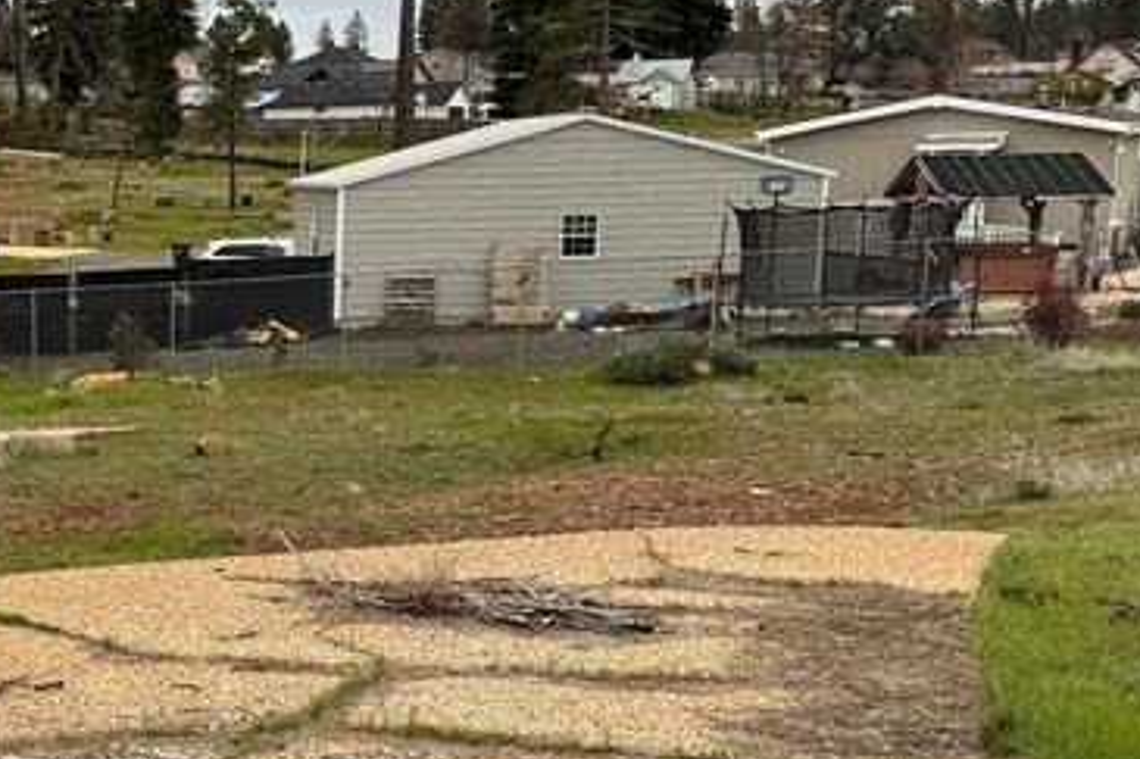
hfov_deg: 26.7
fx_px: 2216
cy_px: 656
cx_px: -91
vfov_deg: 19.2
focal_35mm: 70
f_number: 1.78
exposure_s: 1/539
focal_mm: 6.76
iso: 80
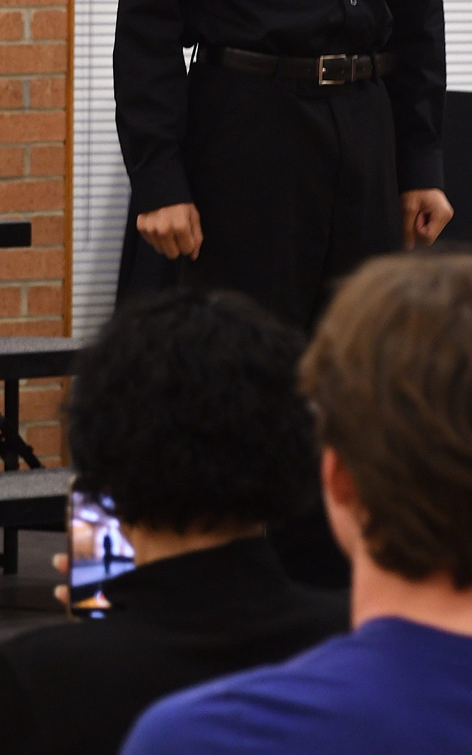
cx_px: 333
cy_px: -93
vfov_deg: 5.1
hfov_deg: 3.2
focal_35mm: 408
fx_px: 8399
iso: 1250
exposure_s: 1/40
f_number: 6.3
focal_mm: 116
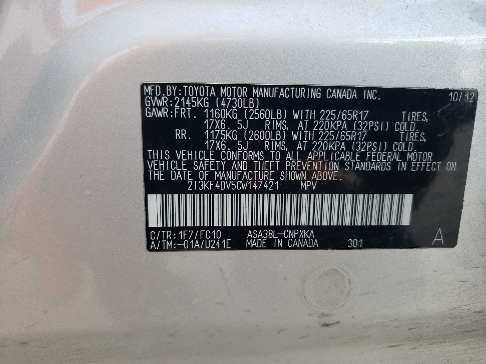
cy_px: 182
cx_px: 243
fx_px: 365
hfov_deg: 67.3
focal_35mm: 26
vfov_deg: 53.1
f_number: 1.5
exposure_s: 1/213
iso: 50
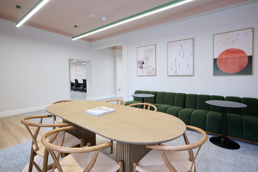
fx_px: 129
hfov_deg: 90.0
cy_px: 86
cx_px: 129
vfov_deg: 67.4
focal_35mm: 18
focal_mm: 18
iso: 160
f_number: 8
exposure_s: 1/5
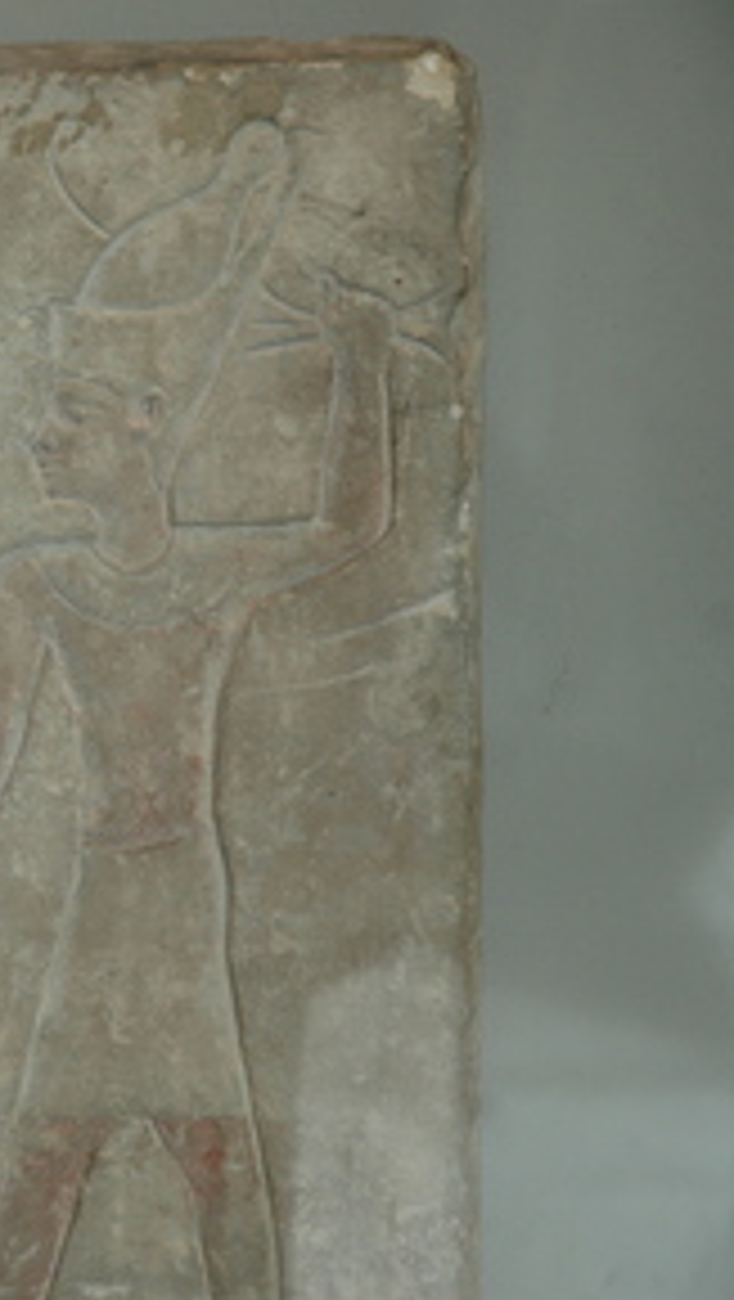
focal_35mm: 148
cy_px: 648
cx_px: -230
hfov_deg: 8.1
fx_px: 5110
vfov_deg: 14.5
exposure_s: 1/60
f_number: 4.5
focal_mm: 62
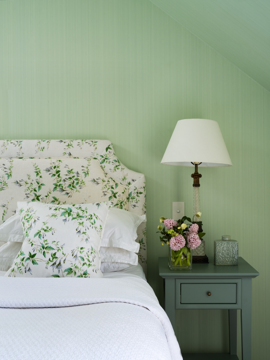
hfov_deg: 35.1
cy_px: 180
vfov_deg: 45.8
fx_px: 426
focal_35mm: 41
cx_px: 135
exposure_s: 1/5
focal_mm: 51.7
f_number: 13
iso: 800
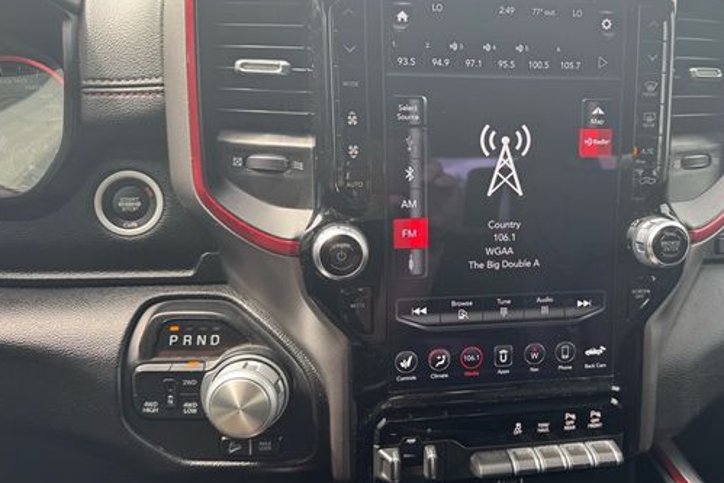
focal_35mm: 32
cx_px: 457
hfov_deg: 57.9
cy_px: 241
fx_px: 644
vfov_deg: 41.1
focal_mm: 6.76
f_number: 1.78
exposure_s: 1/172
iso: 80
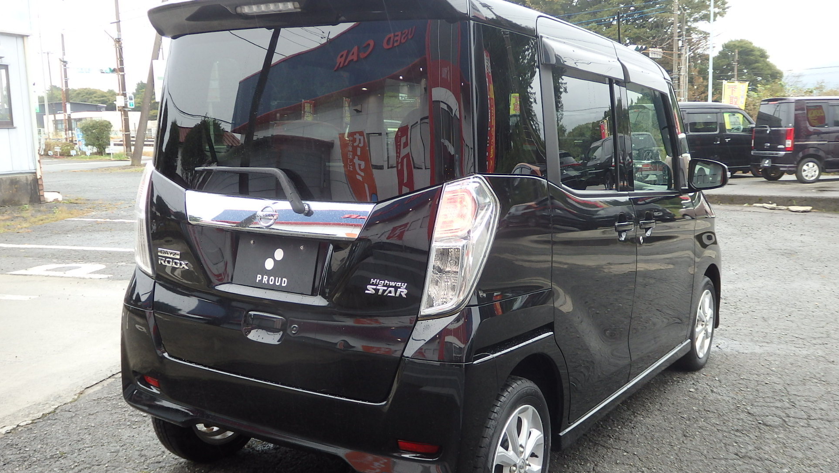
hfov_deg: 55.3
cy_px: 256
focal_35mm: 36
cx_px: 419
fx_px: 801
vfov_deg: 32.8
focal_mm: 6
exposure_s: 1/50
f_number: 3.4
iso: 125
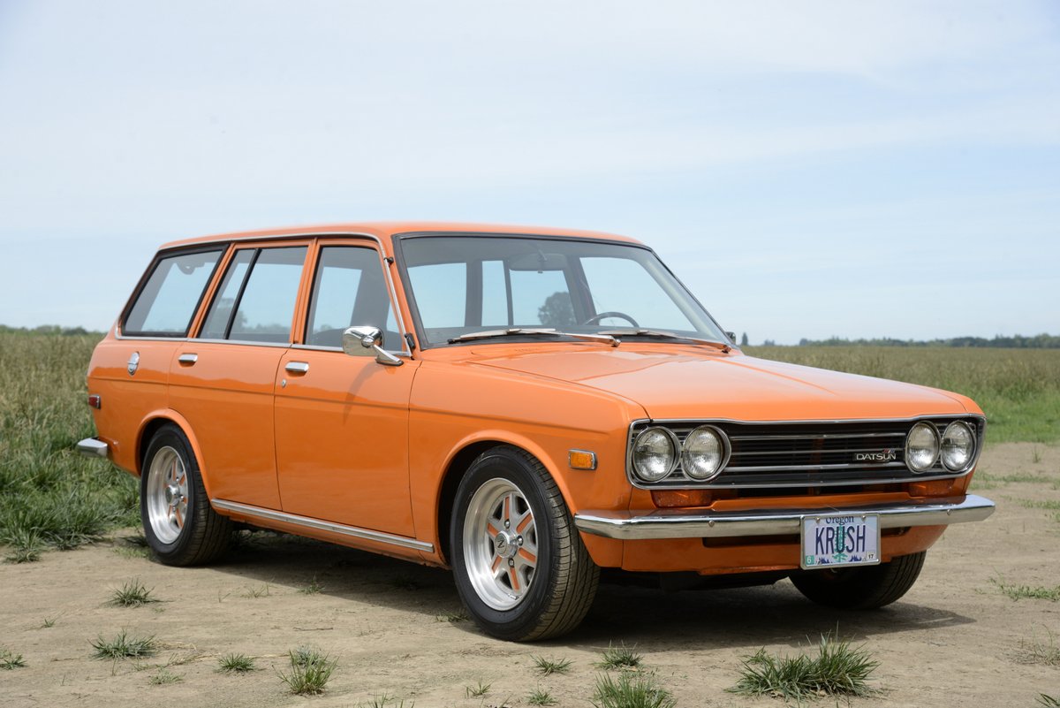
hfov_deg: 32.4
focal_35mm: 62
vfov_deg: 21.9
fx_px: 1826
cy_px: 354
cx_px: 530
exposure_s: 1/800
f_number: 10
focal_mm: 62
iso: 500
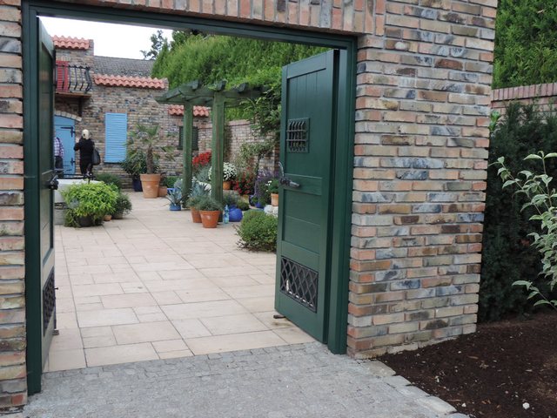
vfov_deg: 40.7
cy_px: 209
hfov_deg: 52.6
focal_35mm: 35
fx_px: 563
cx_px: 278
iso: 140
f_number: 3.3
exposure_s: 1/50
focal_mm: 6.2
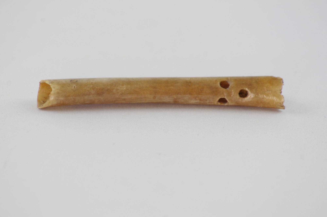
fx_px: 3266
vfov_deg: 3.8
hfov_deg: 5.7
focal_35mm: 360
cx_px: 164
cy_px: 108
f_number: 7.1
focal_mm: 240
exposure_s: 1/60
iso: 400
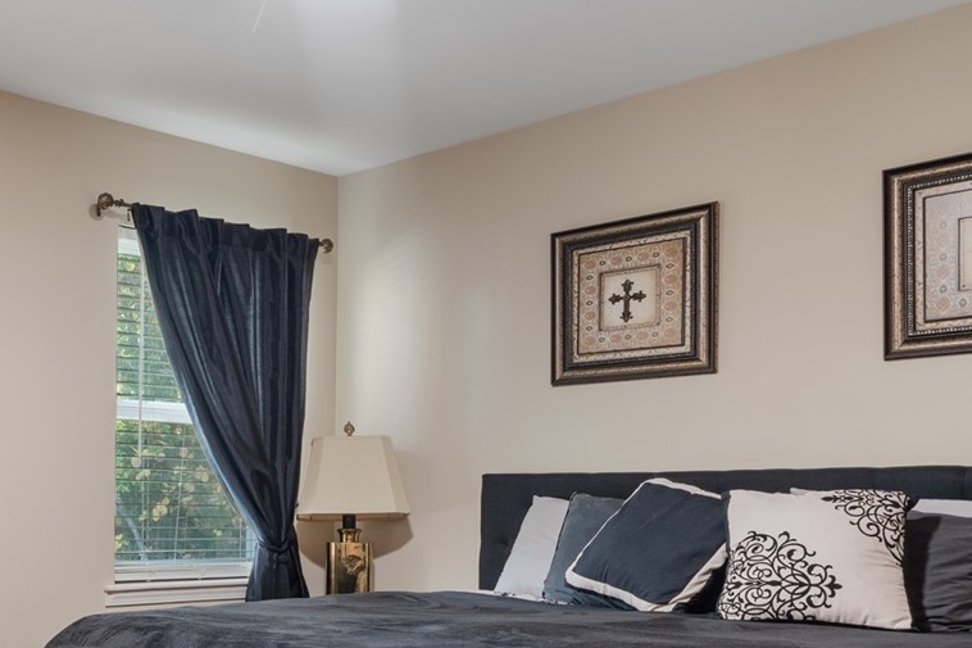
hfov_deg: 39.8
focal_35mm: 43
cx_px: -6
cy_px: 507
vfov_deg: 30.5
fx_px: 1161
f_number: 9
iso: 200
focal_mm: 16
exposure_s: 1.3
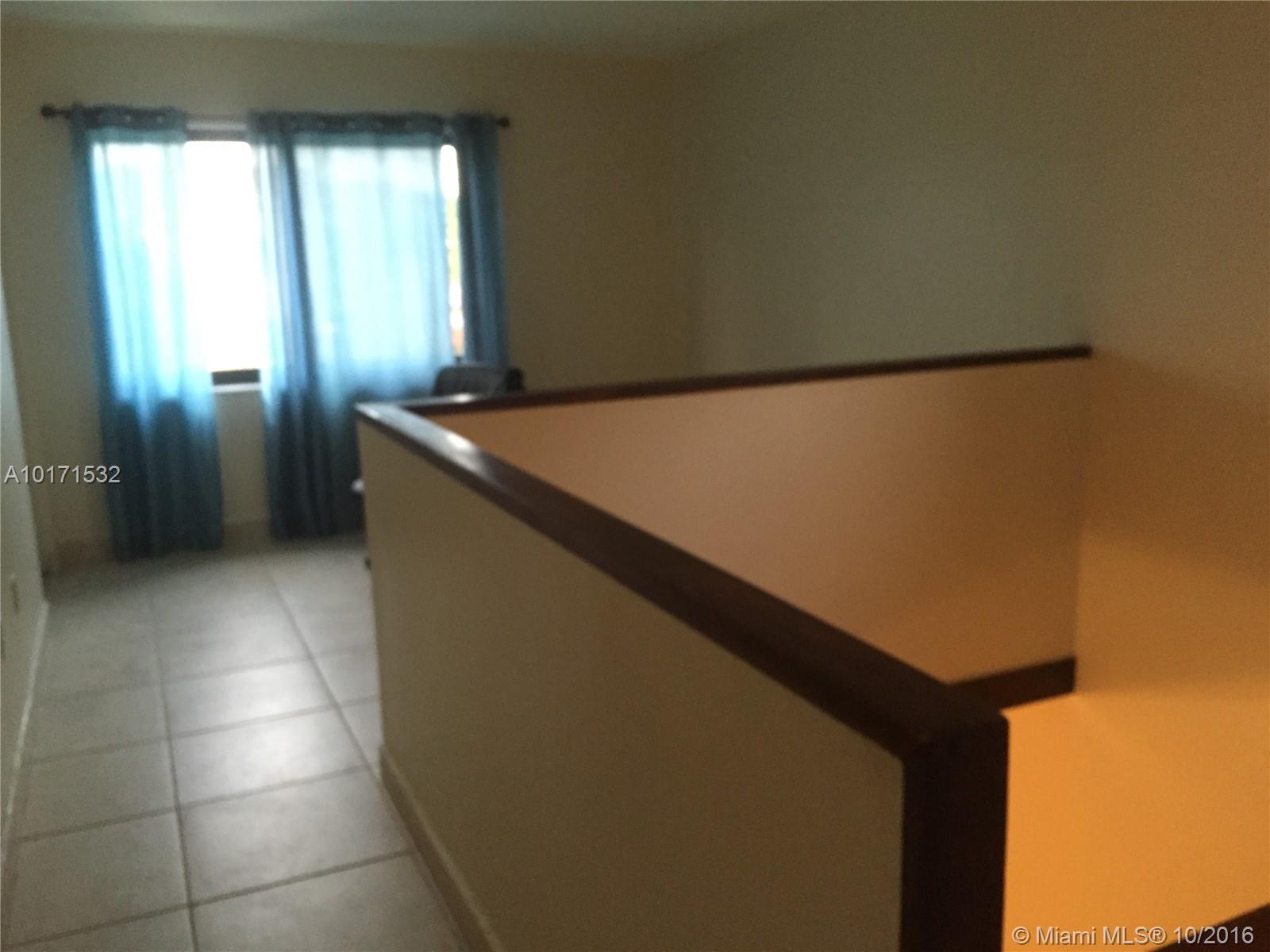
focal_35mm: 29
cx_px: 635
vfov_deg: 48.2
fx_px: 1064
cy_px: 476
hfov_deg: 61.7
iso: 250
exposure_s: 1/20
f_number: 2.2
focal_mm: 4.15
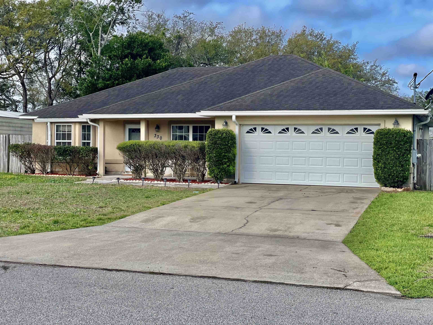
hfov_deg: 36.8
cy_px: 162
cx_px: 216
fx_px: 650
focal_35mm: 52
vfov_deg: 28.0
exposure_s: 1/1916
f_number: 2
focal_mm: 6
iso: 32
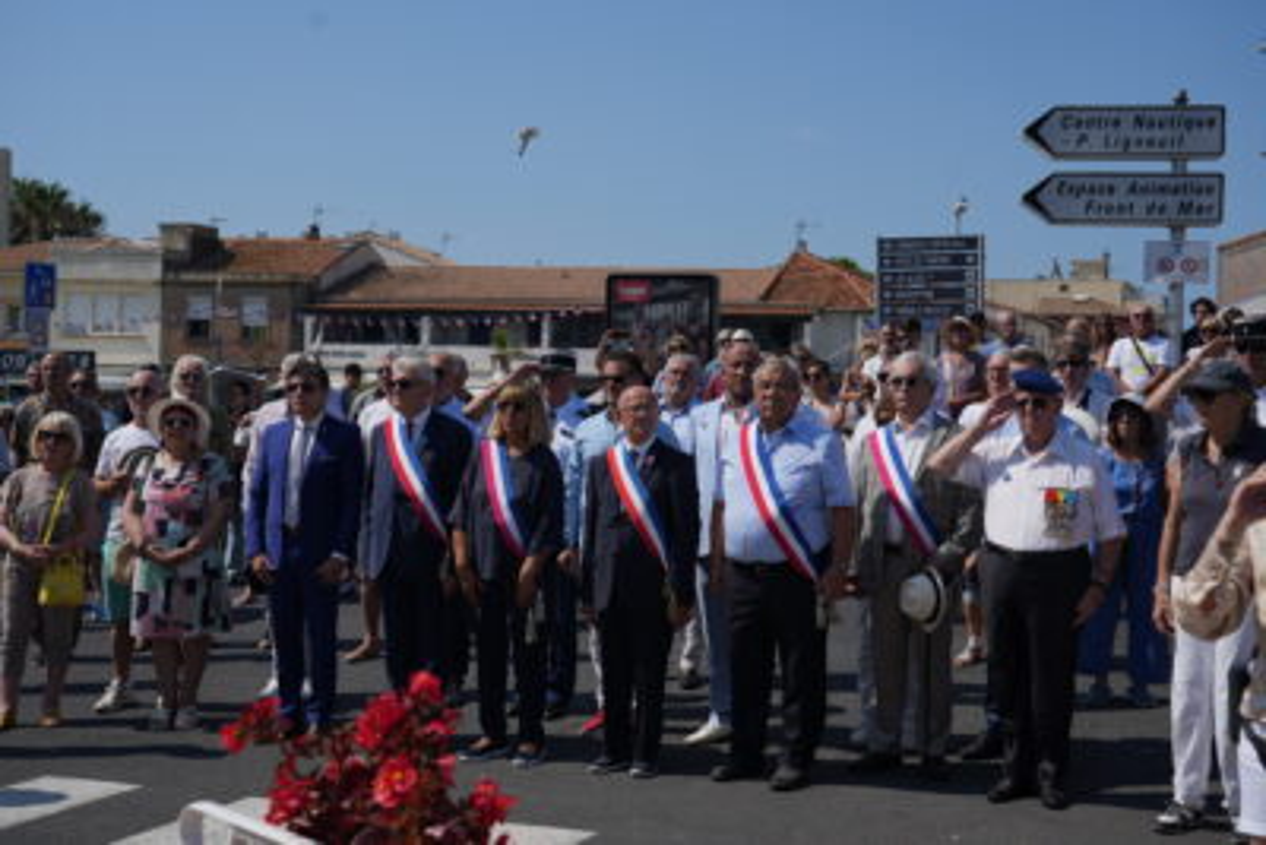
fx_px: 1618
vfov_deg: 29.3
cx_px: 633
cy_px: 422
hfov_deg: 42.7
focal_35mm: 46
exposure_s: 1/1250
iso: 100
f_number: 5.6
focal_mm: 46
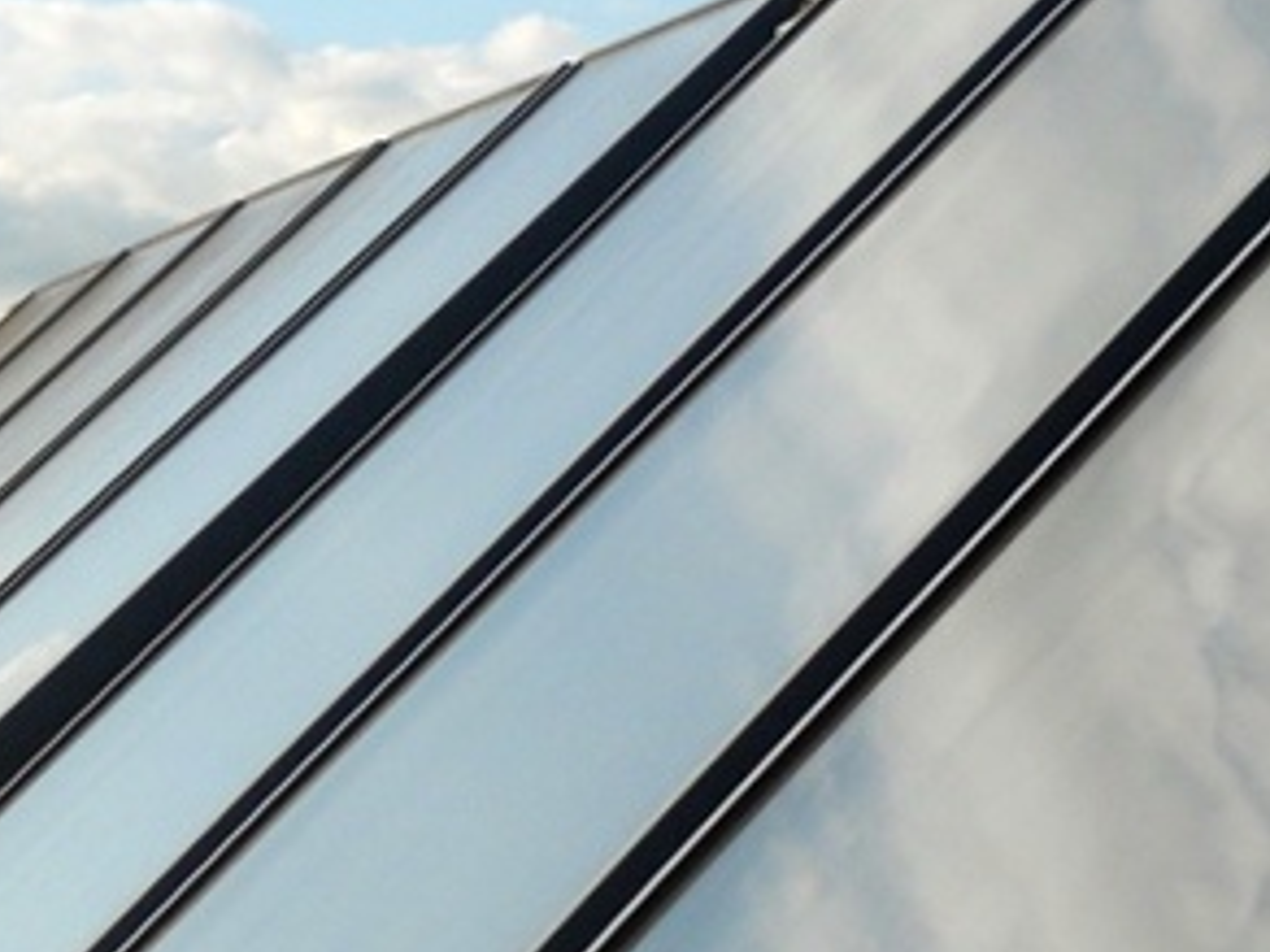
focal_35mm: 117
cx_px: 1609
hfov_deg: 16.0
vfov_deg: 12.4
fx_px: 4293
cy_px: -146
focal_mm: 6.9
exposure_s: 1/800
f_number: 3.9
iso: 80
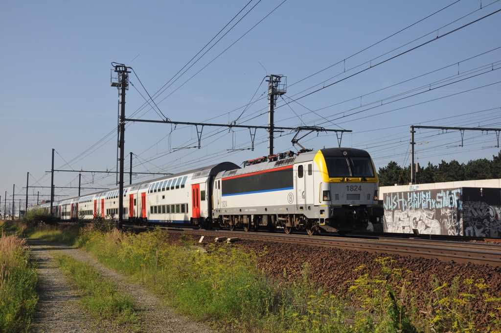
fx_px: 730
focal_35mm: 52
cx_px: 250
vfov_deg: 25.7
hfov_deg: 37.9
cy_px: 166
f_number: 6.7
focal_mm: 35
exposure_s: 1/1500
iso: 400
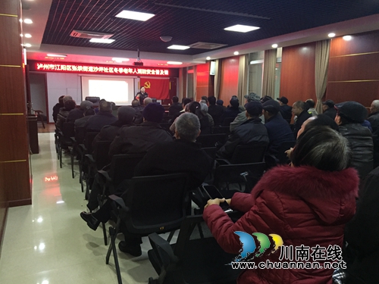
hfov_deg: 61.7
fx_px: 318
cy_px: 142
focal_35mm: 29
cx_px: 190
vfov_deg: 48.2
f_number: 2.2
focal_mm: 4.15
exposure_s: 1/25
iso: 250
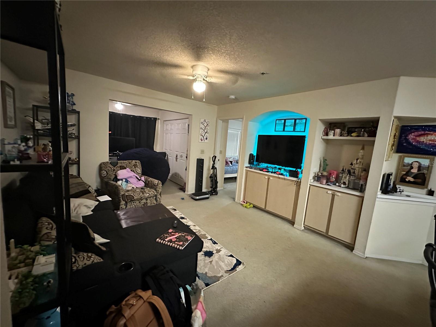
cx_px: 218
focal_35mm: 14
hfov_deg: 102.1
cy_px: 164
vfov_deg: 85.7
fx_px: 176
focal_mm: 2.22
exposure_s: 1/40
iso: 1250
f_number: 2.2
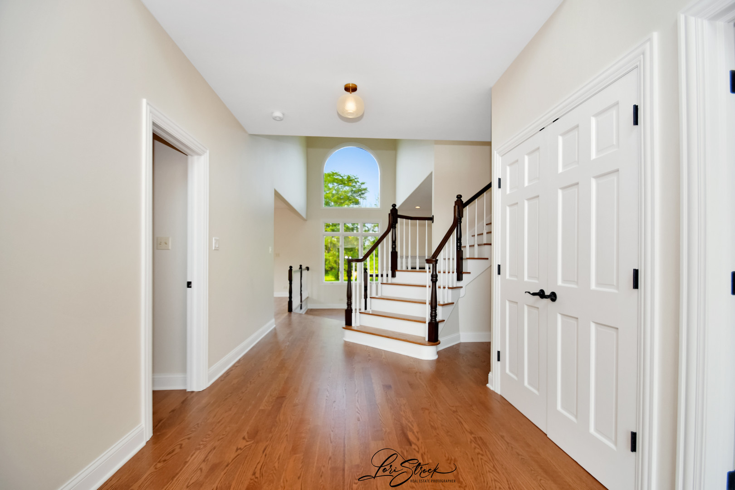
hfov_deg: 100.4
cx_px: 368
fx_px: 306
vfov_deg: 77.3
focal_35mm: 15
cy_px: 245
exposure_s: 1/1250
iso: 400
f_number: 8
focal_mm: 10
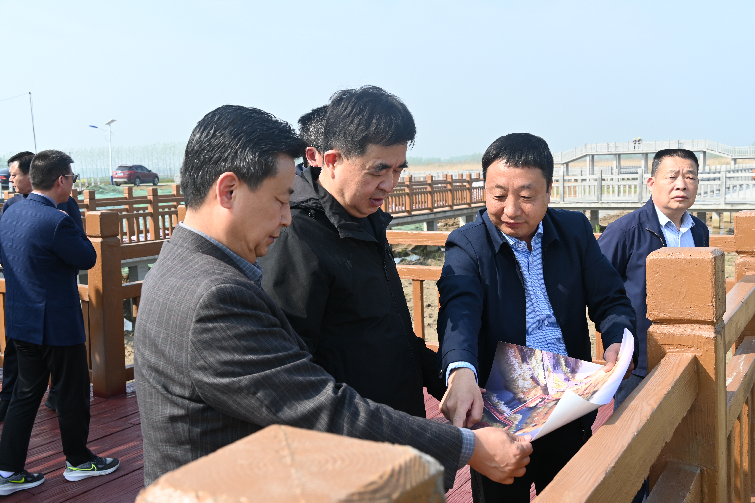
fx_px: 755
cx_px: 378
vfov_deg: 36.9
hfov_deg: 53.1
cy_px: 252
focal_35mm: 36
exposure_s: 1/250
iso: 100
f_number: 5.6
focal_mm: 24
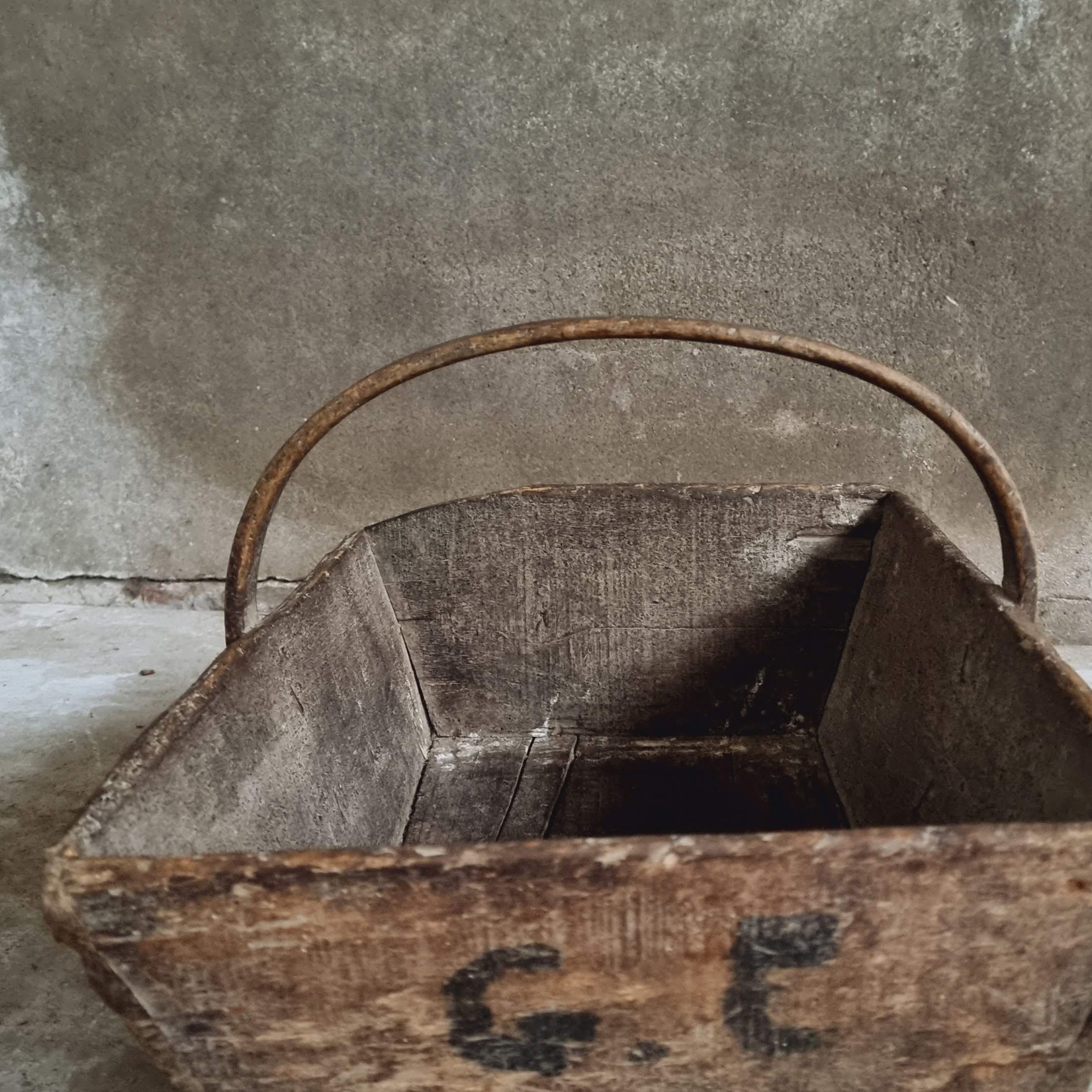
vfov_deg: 43.7
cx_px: 627
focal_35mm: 38
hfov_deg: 43.7
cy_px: 646
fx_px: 1356
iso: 1600
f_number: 1.8
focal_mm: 6.7
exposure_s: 1/25
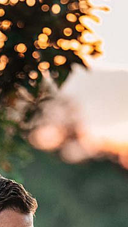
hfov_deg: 2.3
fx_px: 3237
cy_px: 247
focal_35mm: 537
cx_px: 45
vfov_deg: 4.0
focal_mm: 135
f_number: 2.8
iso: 500
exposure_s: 1/125
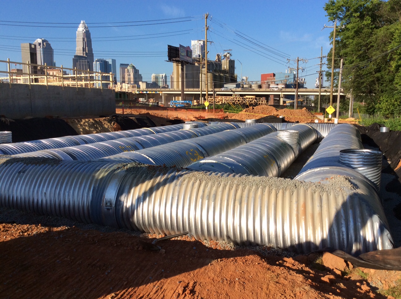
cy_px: 150
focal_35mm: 32
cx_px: 200
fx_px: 370
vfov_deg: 44.1
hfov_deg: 56.9
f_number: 2.4
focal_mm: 3.3
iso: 32
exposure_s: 1/1244
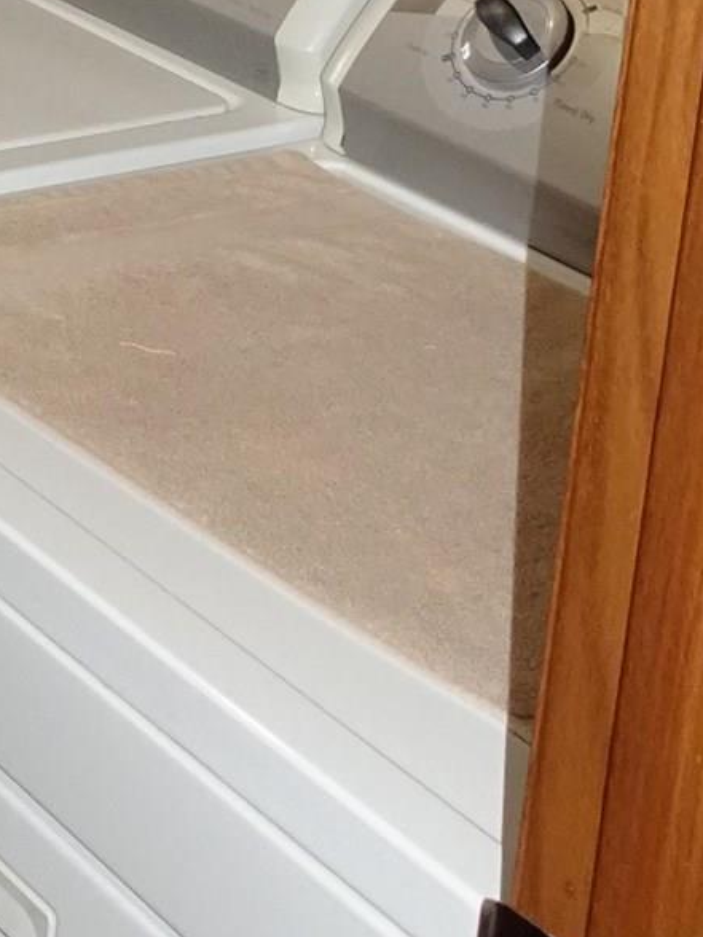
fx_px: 2545
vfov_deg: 19.2
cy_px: -298
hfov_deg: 14.4
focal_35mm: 94
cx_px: -442
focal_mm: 4.25
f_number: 3.5
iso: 400
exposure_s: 1/30
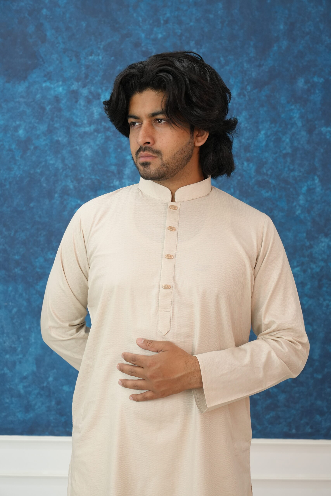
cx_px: 166
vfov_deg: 38.2
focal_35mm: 52
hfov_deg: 26.0
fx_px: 717
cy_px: 248
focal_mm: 52
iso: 1600
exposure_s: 1/320
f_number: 4.5
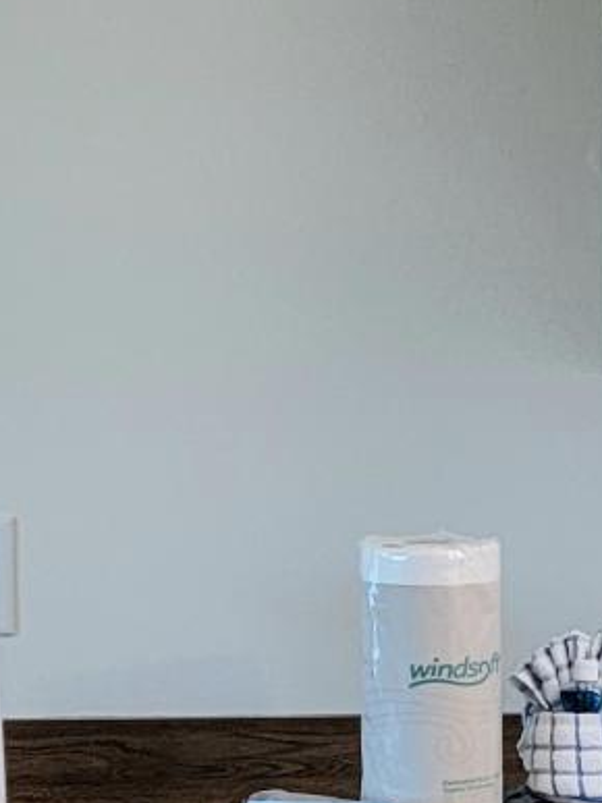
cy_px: 647
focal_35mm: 124
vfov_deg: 15.8
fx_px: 2877
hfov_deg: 10.6
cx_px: 1324
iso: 200
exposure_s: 1/119
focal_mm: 6.7
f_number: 1.8
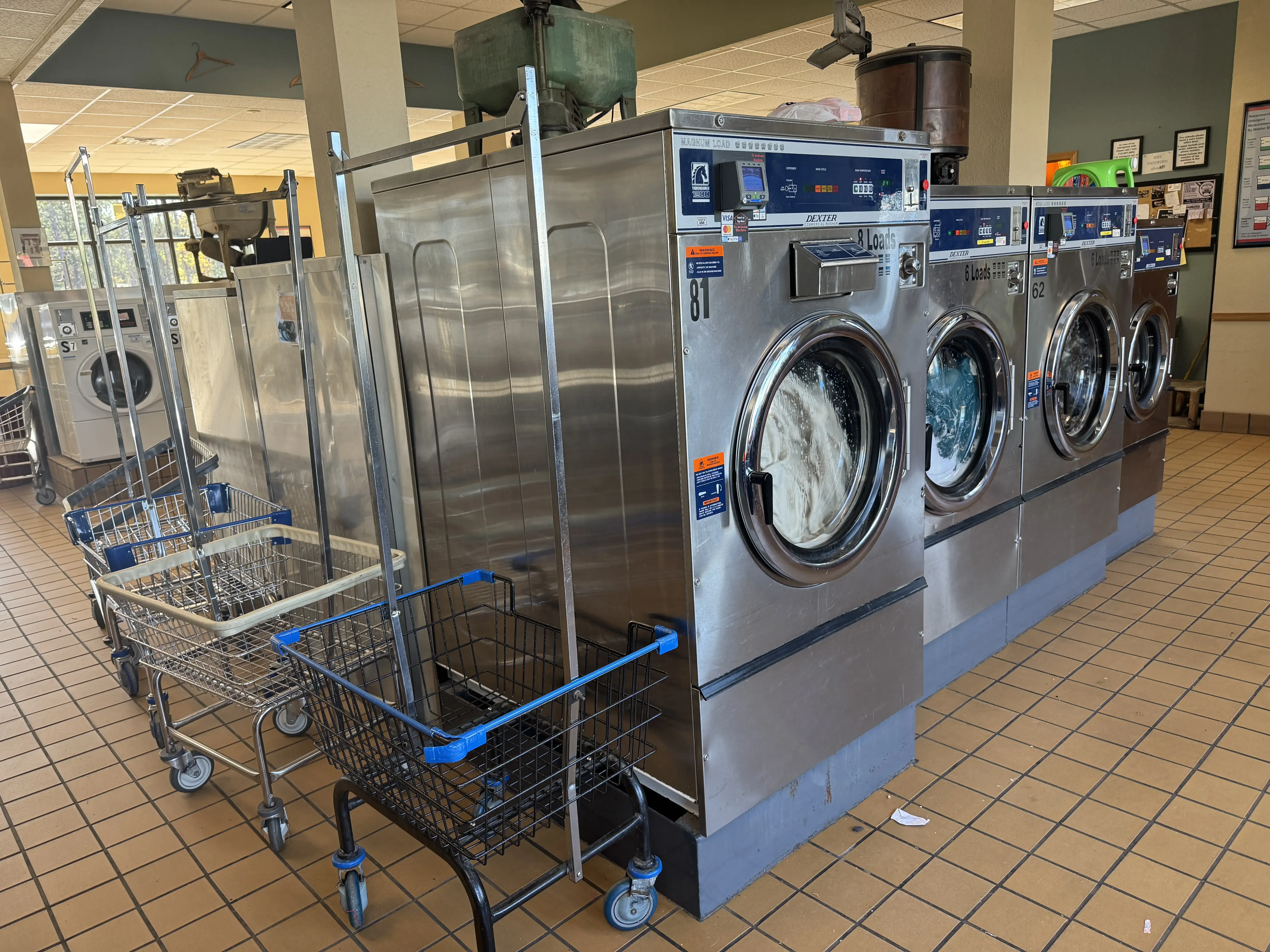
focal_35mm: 24
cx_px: 635
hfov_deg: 71.6
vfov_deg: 56.8
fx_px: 881
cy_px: 476
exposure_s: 1/120
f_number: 1.78
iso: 160
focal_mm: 6.76
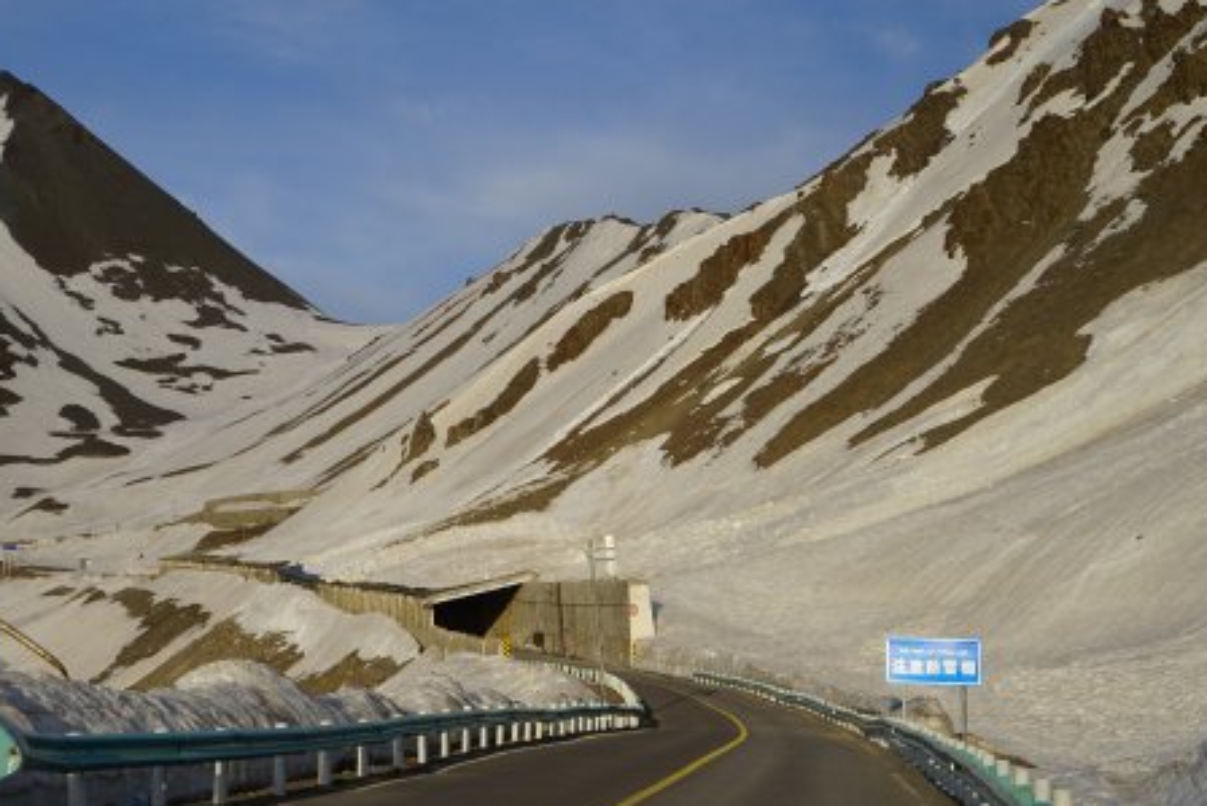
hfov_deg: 35.4
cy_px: 313
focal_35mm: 56
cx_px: 455
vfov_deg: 24.2
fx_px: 1878
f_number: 14
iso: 100
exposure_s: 1/80
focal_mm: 41
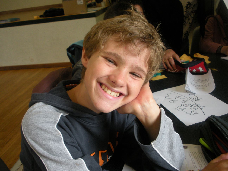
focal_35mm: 35
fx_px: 231
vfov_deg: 40.7
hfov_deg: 52.6
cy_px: 86
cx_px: 114
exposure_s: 1/63.8
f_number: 3.5
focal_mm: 6.3
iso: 206
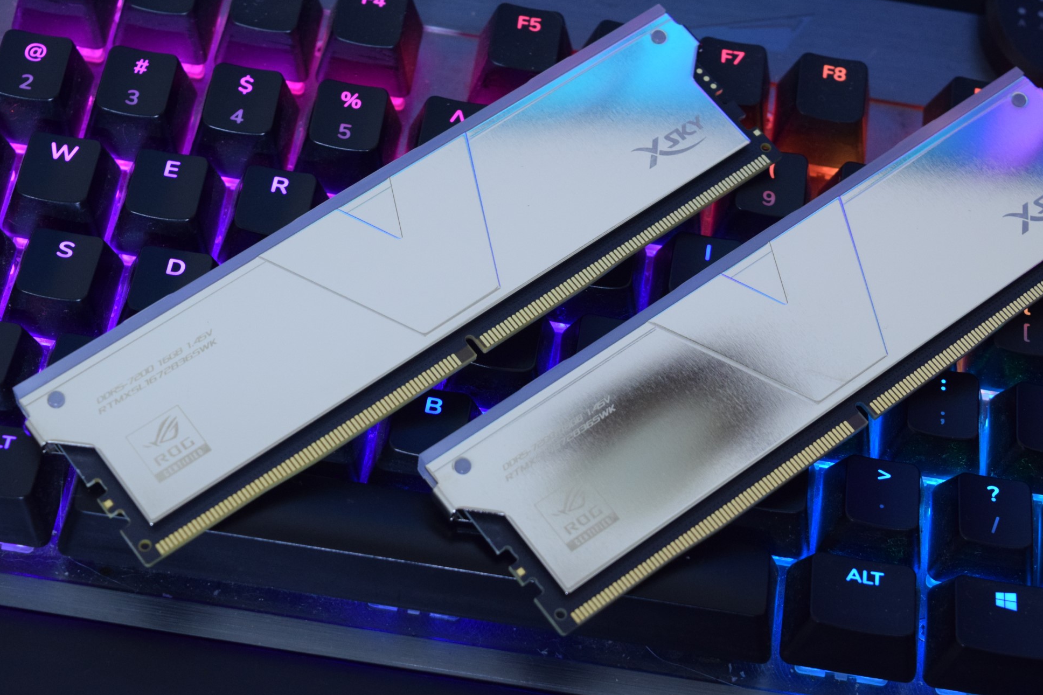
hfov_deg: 26.3
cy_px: 315
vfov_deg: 17.7
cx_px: 570
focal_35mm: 77
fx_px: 2230
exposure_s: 1/10
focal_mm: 46
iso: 1600
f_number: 8
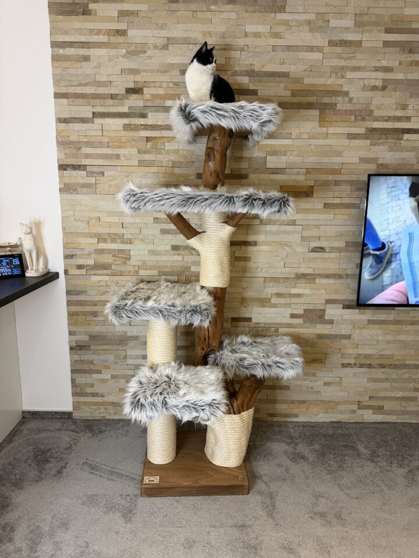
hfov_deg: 56.8
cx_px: 210
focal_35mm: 24
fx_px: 387
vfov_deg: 71.6
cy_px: 279
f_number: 1.78
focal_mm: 6.76
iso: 400
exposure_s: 1/50
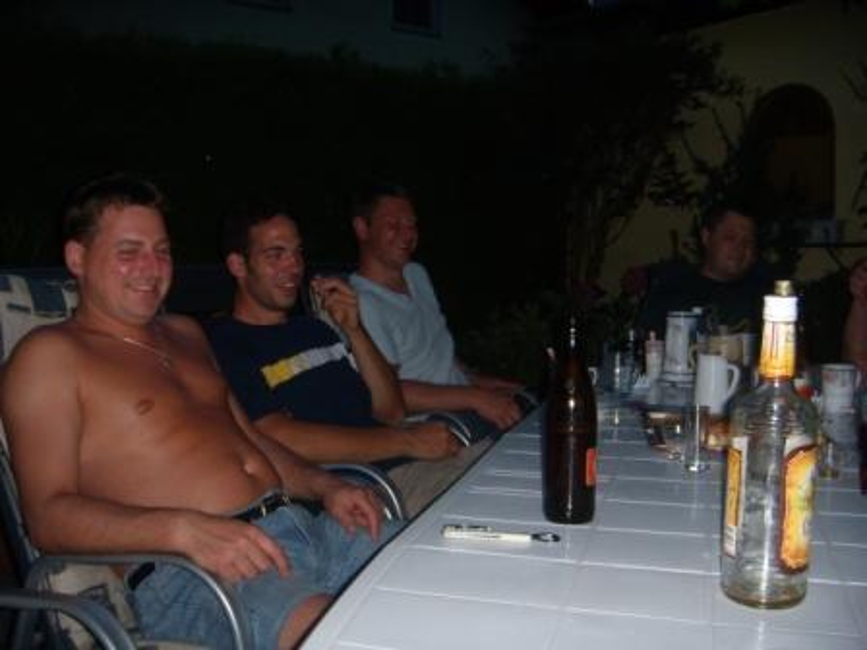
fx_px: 952
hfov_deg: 49.0
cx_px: 434
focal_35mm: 38
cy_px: 325
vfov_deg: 37.7
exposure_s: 1/60.2
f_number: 3.5
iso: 64
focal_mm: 6.4
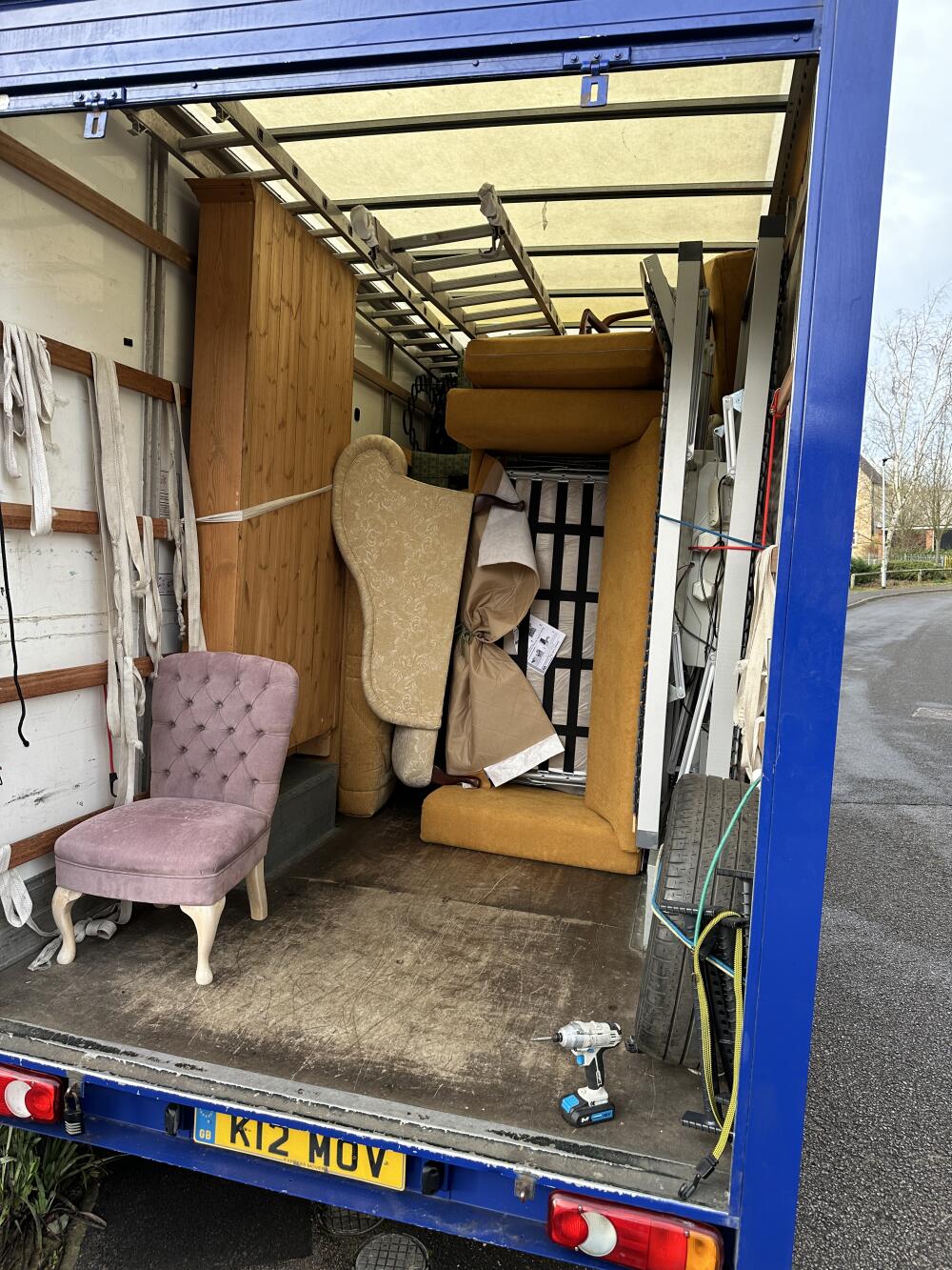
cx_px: 476
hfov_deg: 56.8
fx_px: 880
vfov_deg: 71.6
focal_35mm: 24
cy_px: 635
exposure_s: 1/464
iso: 80
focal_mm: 6.86
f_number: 1.78
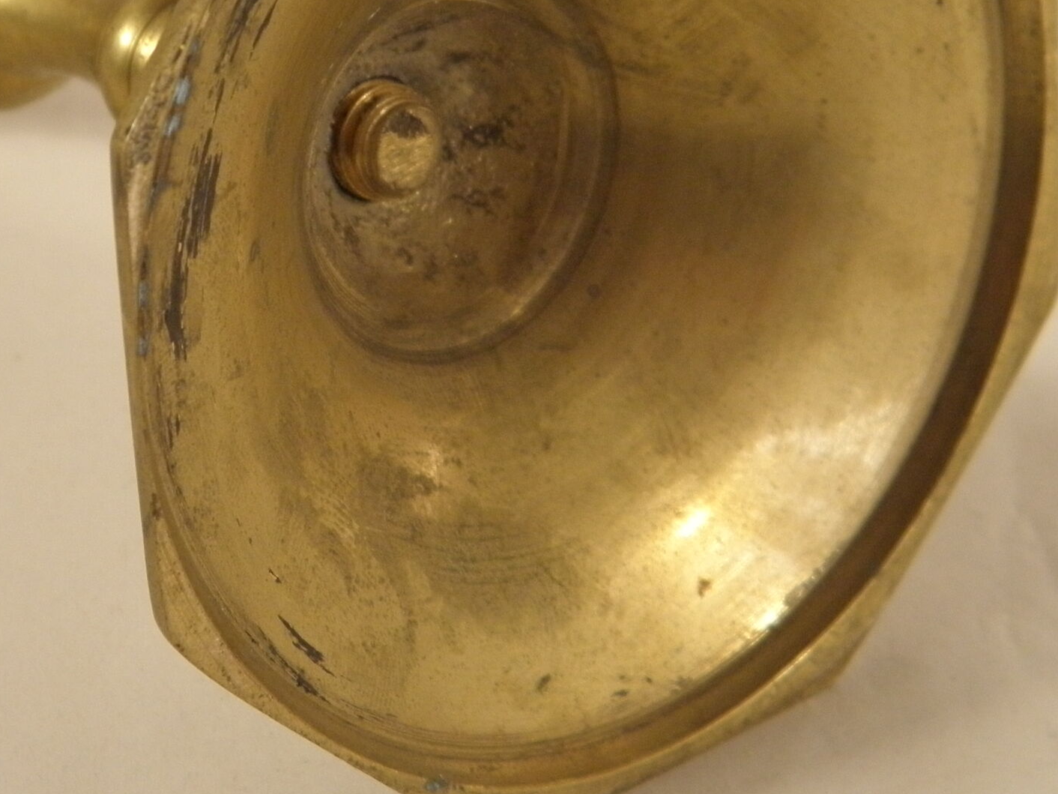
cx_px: 256
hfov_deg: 13.6
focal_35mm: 145
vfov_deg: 10.2
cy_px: 190
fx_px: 4432
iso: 200
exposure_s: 1/50
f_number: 4.4
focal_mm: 14.3
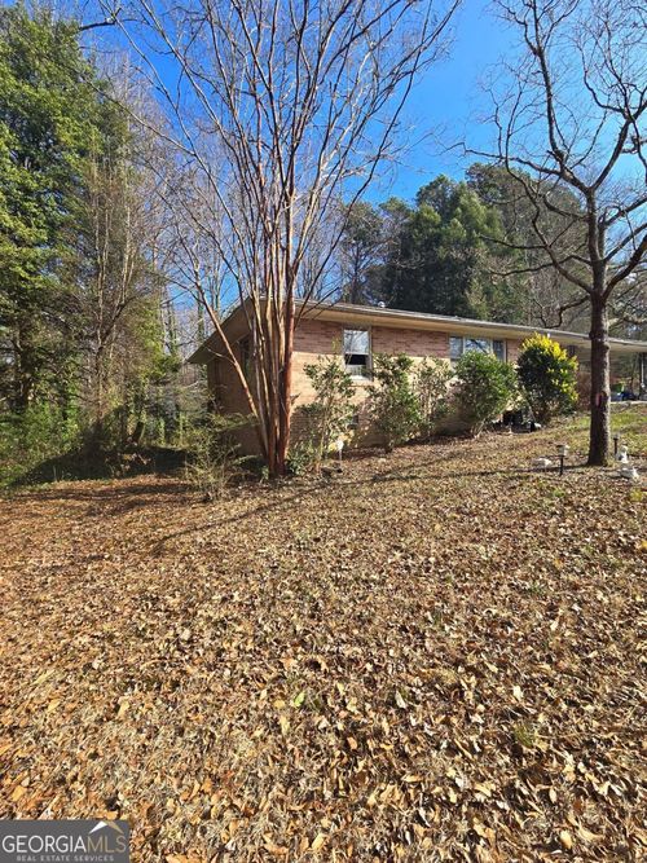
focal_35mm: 13
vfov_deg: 106.2
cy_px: 432
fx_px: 324
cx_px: 324
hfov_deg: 89.9
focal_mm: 2.2
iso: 100
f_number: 2.2
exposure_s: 1/2000
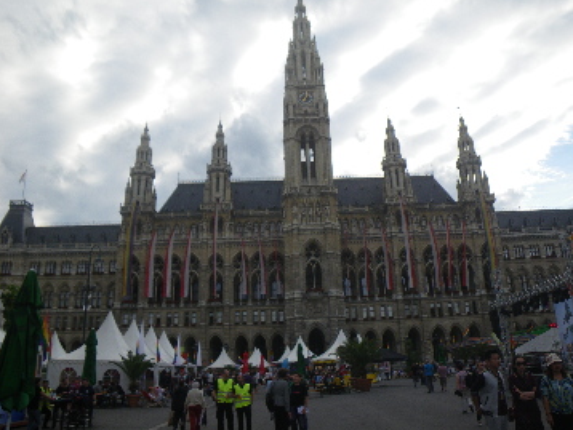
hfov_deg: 59.9
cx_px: 293
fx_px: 497
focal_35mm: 30
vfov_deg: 46.8
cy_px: 209
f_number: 4.2
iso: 50
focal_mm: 5
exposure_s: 1/200
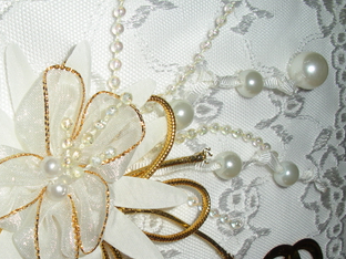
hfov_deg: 36.4
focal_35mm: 52
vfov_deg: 27.8
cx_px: 113
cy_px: 183
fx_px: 520
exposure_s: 1/60
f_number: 5.6
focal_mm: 6.3
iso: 64
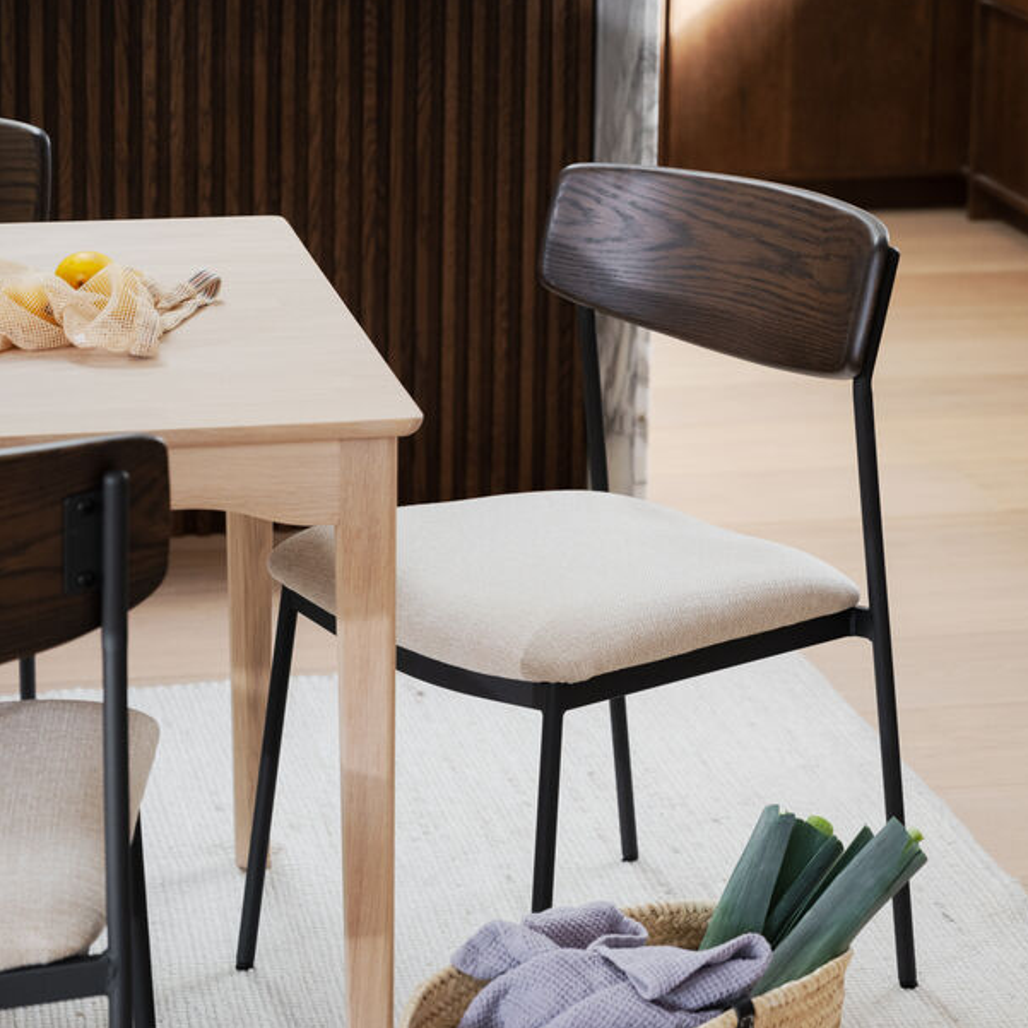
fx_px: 3326
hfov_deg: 17.6
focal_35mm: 99
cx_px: 514
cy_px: 587
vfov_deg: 17.6
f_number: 4
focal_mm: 70
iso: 800
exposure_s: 1/60
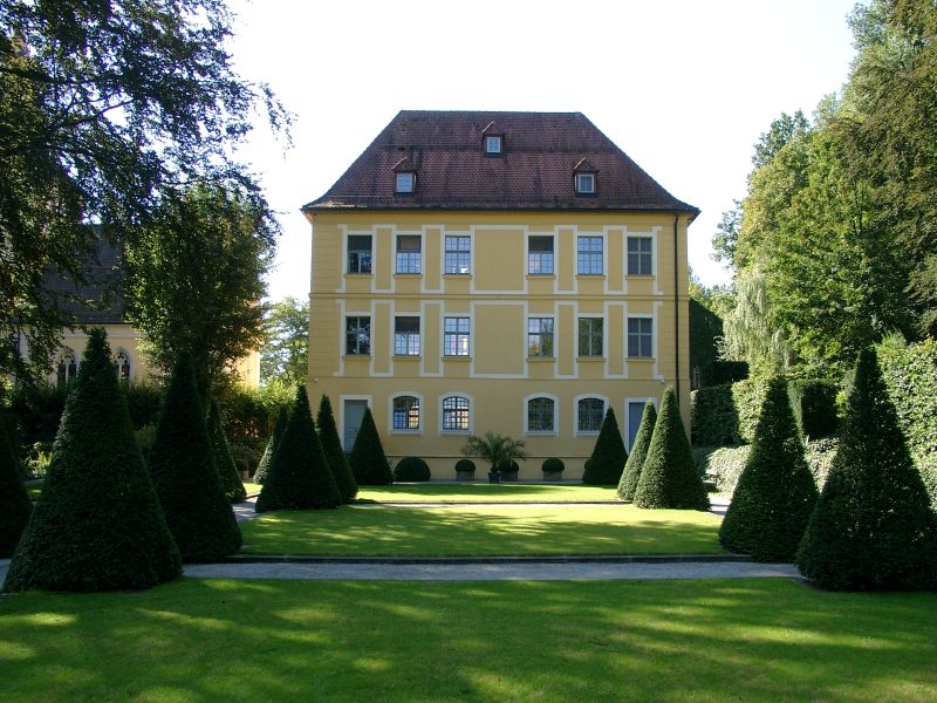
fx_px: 920
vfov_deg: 41.8
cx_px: 468
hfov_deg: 54.0
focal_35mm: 34
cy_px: 352
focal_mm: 7.13
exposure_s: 1/176
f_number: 4
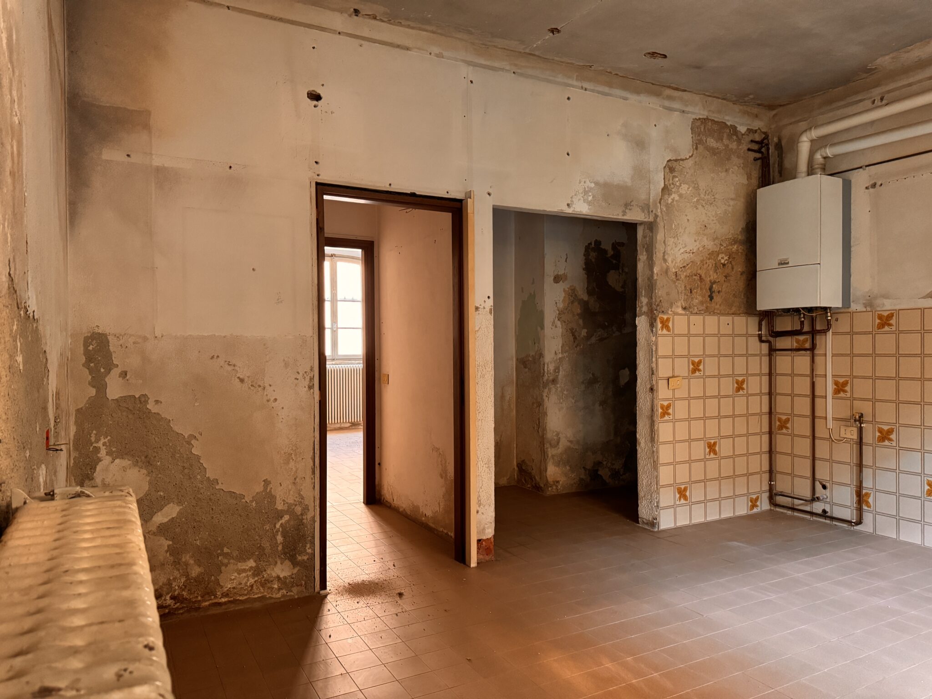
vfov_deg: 56.8
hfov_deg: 71.6
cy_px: 350
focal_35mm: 24
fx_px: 646
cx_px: 466
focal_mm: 6.76
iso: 800
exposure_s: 1/55
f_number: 1.78
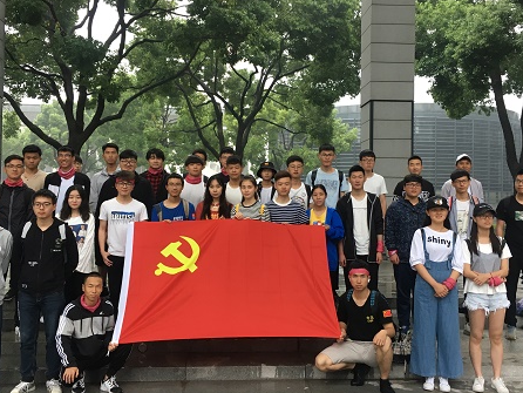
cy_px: 185
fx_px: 590
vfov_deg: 36.8
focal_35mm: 39
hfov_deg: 47.8
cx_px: 264
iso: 80
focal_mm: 4.15
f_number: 2.2
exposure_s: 1/33
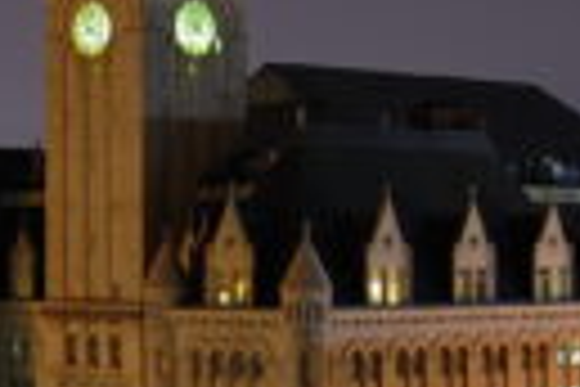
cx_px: 117
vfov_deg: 10.5
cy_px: 392
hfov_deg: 15.8
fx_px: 2078
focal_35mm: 129
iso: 200
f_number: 3.8
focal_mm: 20
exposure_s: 3.6
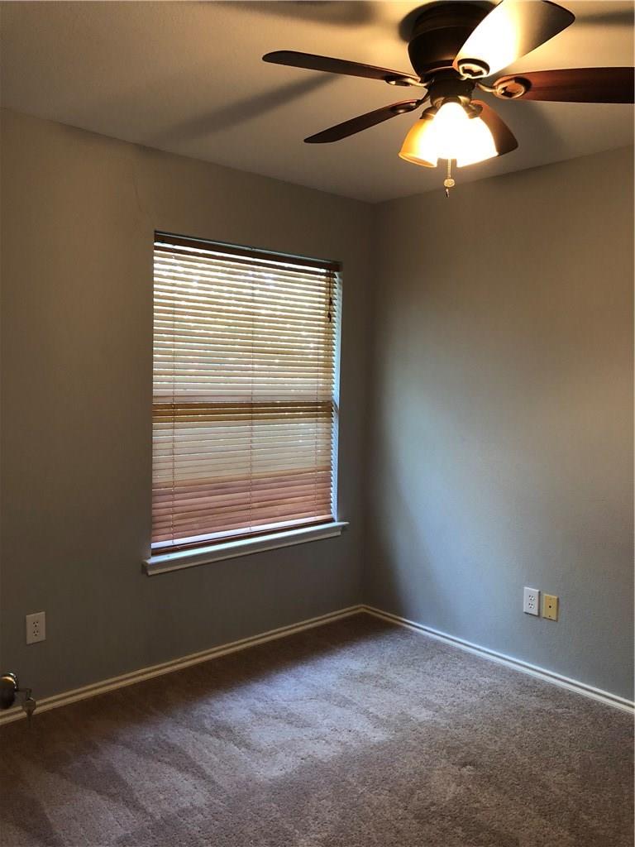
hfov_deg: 49.7
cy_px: 424
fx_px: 685
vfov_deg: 63.4
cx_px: 318
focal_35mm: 28
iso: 64
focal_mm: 3.99
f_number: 1.8
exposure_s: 1/15
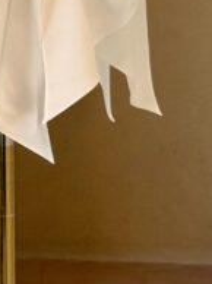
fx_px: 1350
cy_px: -168
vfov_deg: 11.4
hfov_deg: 8.8
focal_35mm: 165
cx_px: -86
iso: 80
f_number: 1.78
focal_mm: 6.76
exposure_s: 1/547
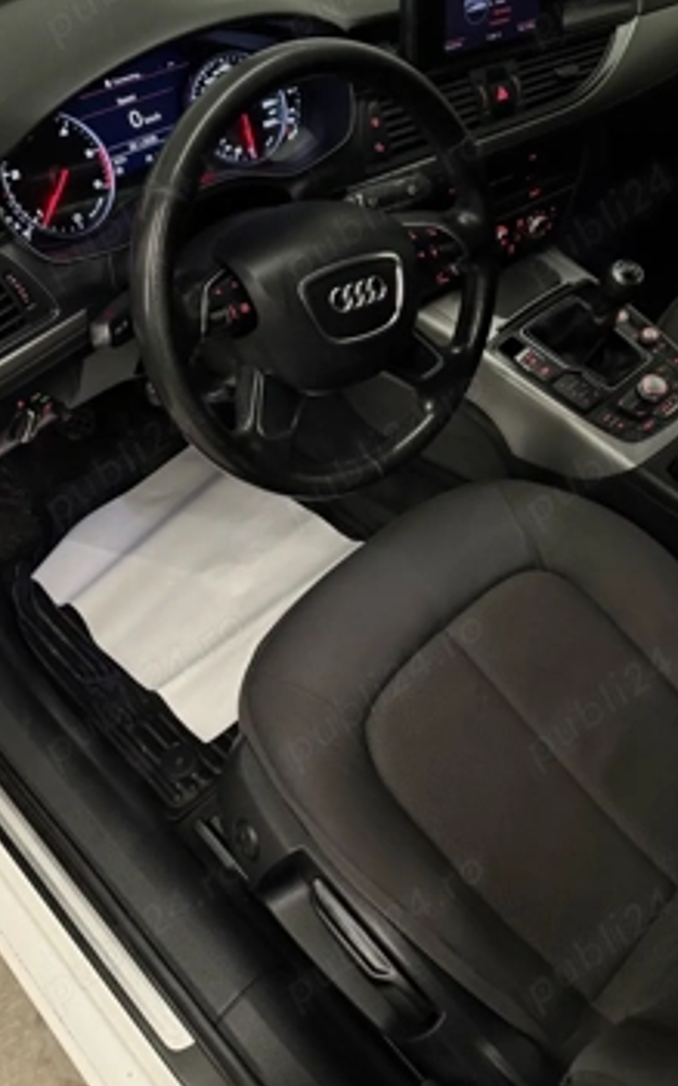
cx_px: 446
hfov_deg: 42.6
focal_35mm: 29
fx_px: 858
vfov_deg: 64.5
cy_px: 486
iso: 800
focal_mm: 6.76
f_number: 1.78
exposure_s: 1/35
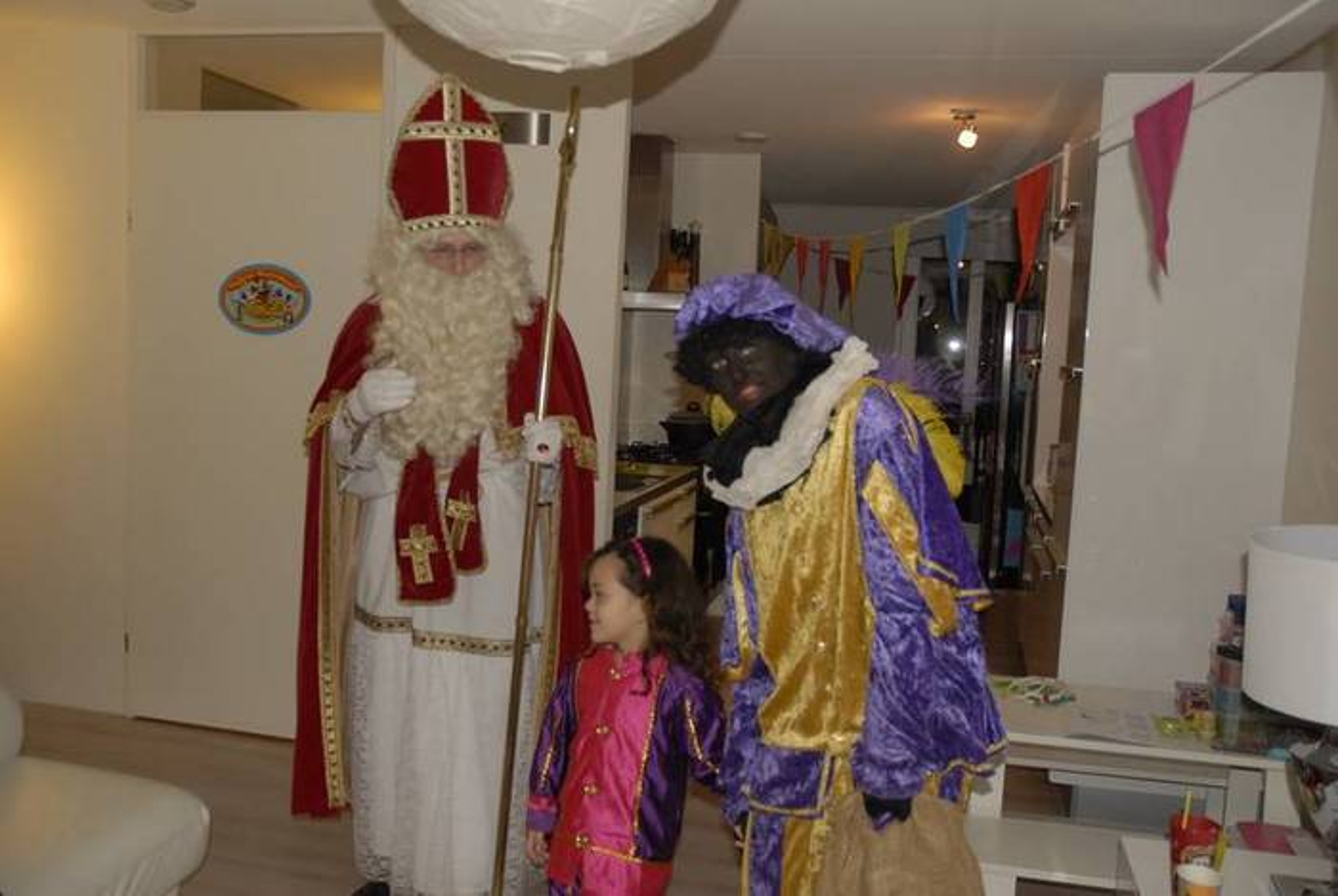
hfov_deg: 57.2
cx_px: 669
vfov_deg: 40.1
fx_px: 1228
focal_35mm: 33
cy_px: 448
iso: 400
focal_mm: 22
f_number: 3.5
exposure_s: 1/60
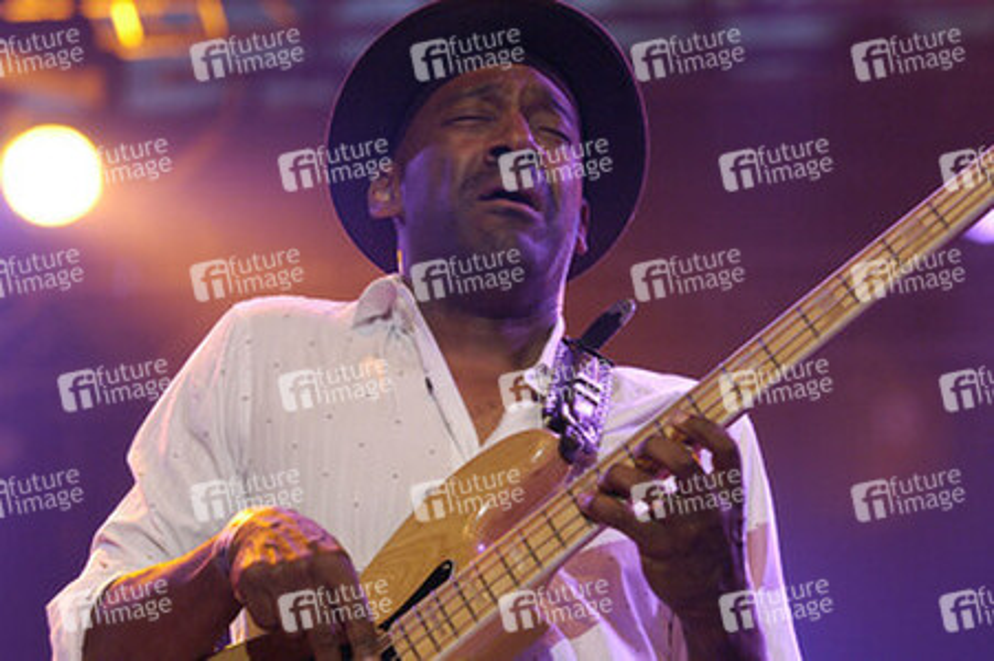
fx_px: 4635
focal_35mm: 168
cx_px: 497
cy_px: 330
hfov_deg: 12.2
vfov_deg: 8.2
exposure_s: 1/125
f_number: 4
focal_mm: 112
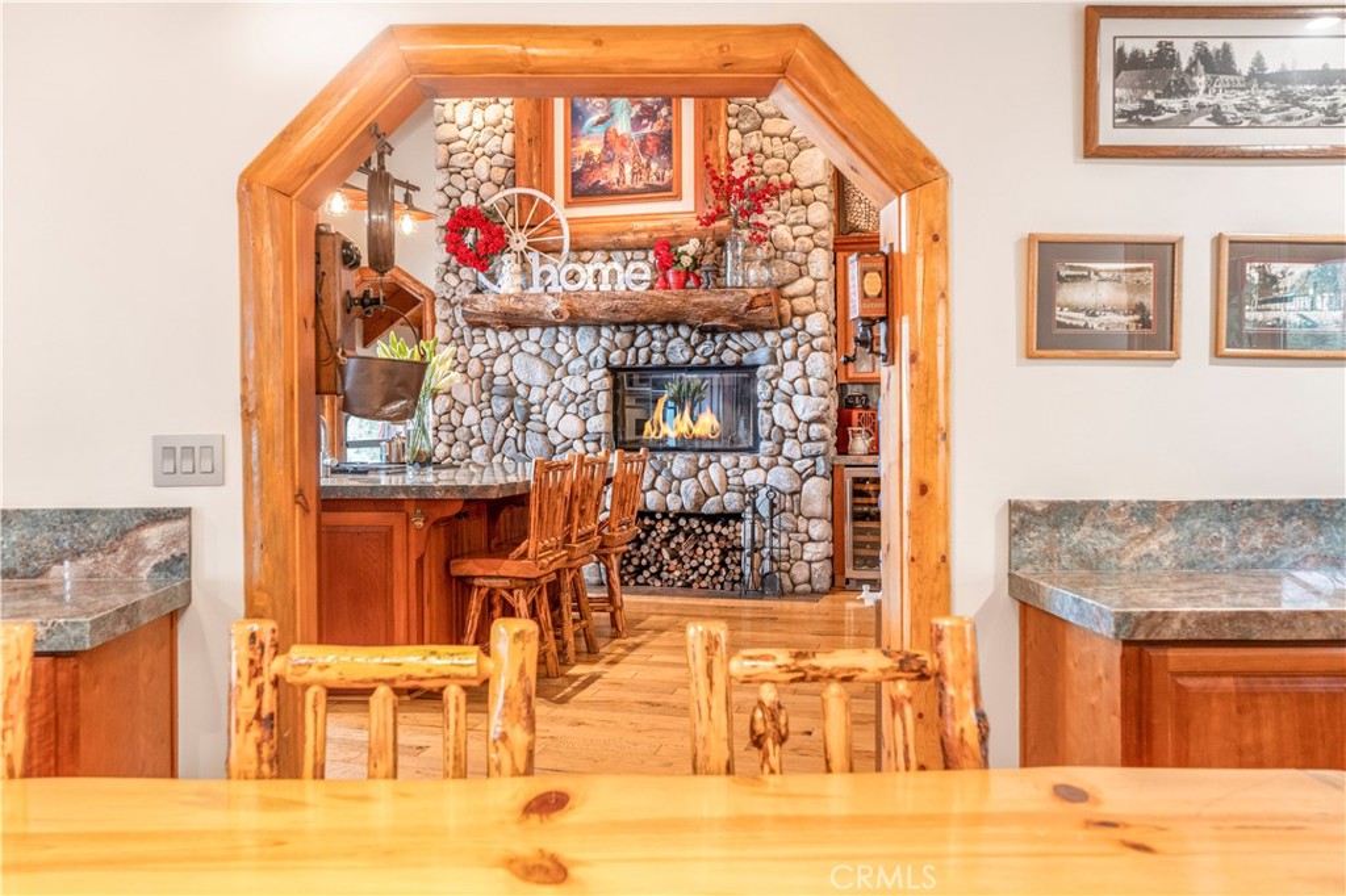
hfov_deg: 65.5
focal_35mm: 28
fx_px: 1046
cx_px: 673
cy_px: 448
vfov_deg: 46.4
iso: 2000
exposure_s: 1/15
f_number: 5.6
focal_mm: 28
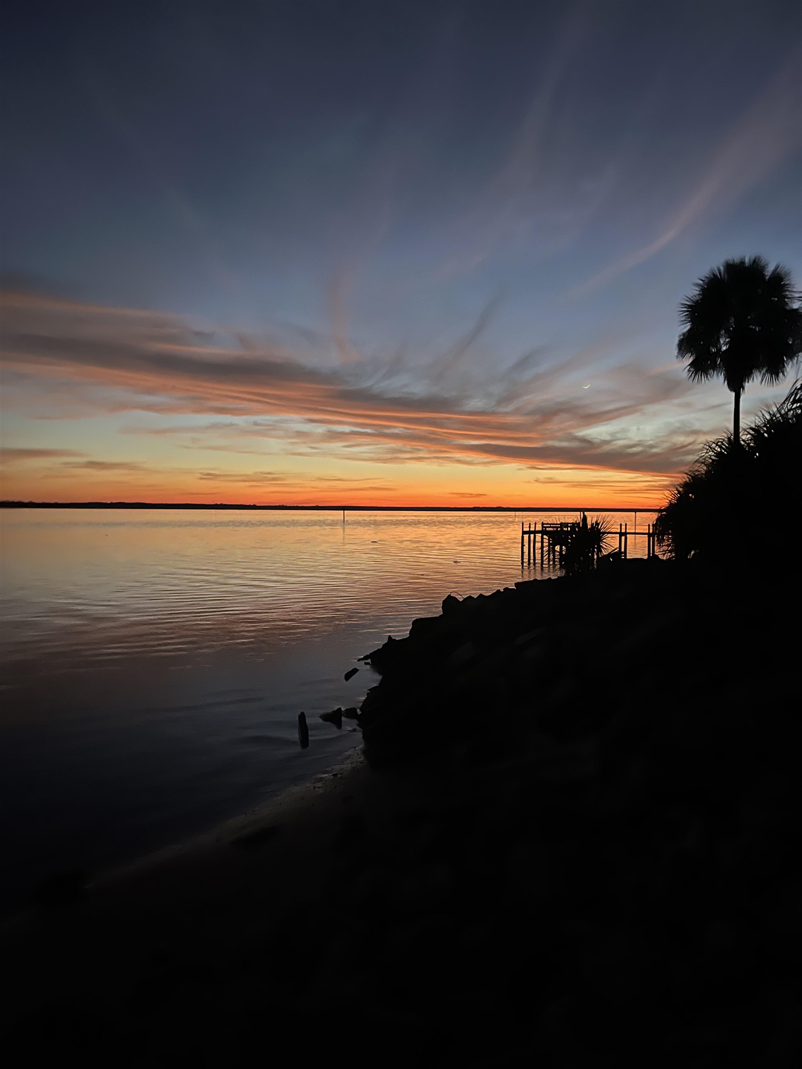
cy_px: 534
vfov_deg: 67.3
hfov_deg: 53.1
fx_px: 803
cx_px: 401
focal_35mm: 26
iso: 640
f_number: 1.6
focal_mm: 5.1
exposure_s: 1/13
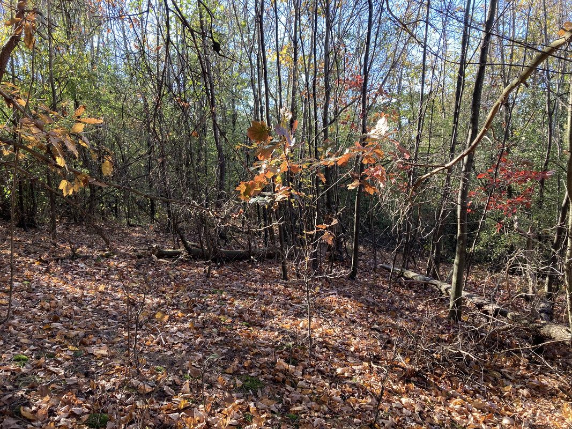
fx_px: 463
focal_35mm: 28
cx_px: 286
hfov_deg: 63.4
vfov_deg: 49.7
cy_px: 214
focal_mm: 3.99
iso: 25
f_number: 1.8
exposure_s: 1/121
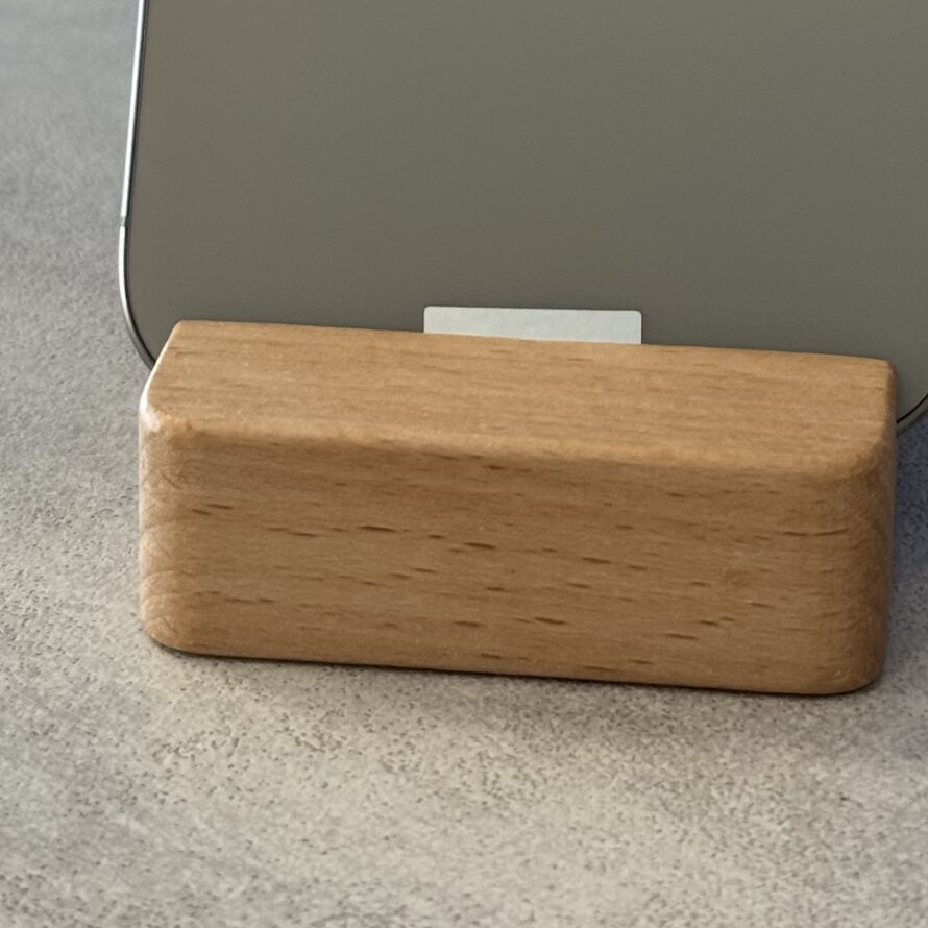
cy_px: -295
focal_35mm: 122
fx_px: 3700
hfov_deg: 14.3
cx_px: 551
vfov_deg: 13.7
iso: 64
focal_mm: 6.76
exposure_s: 1/100
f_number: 1.78
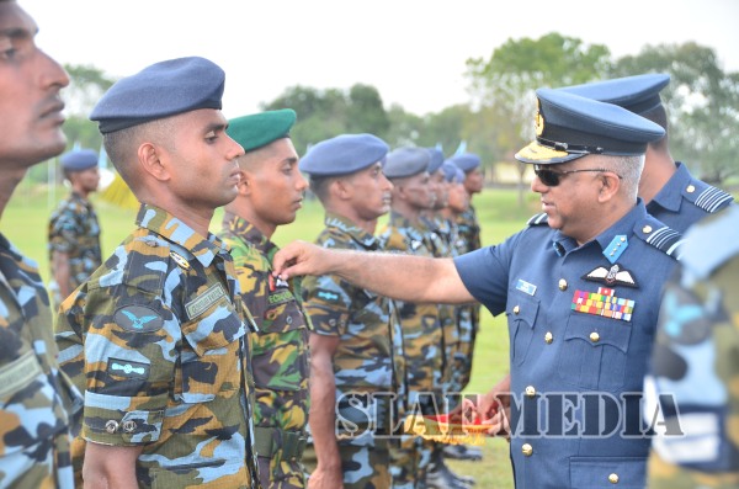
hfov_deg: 21.0
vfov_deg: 14.0
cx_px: 370
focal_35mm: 98
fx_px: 1997
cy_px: 244
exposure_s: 1/160
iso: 200
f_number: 5.6
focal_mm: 65
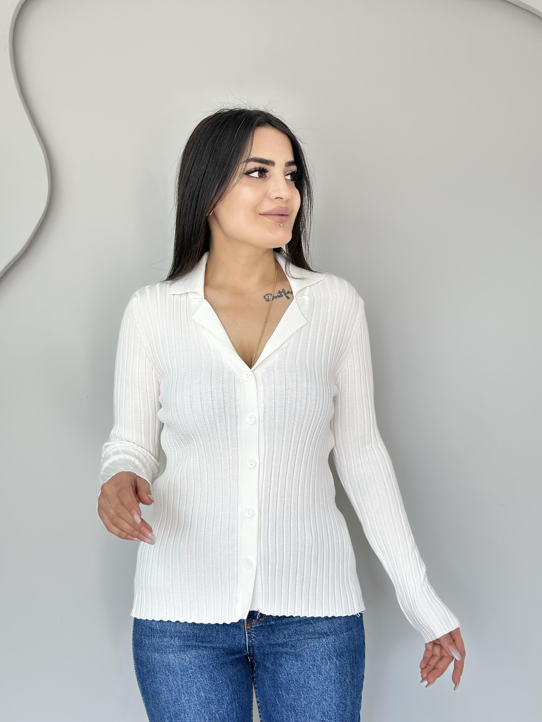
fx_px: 1002
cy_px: 361
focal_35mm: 48
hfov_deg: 30.3
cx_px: 271
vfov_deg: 39.7
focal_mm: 6.86
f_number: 1.78
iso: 64
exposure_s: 1/112
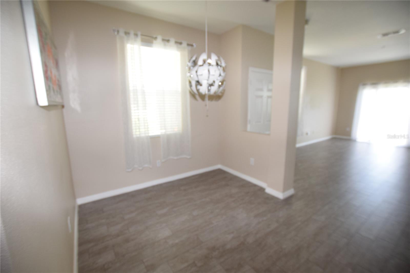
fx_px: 171
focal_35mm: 15
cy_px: 136
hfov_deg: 100.4
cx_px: 205
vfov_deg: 77.3
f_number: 4.5
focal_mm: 10
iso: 800
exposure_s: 1/80
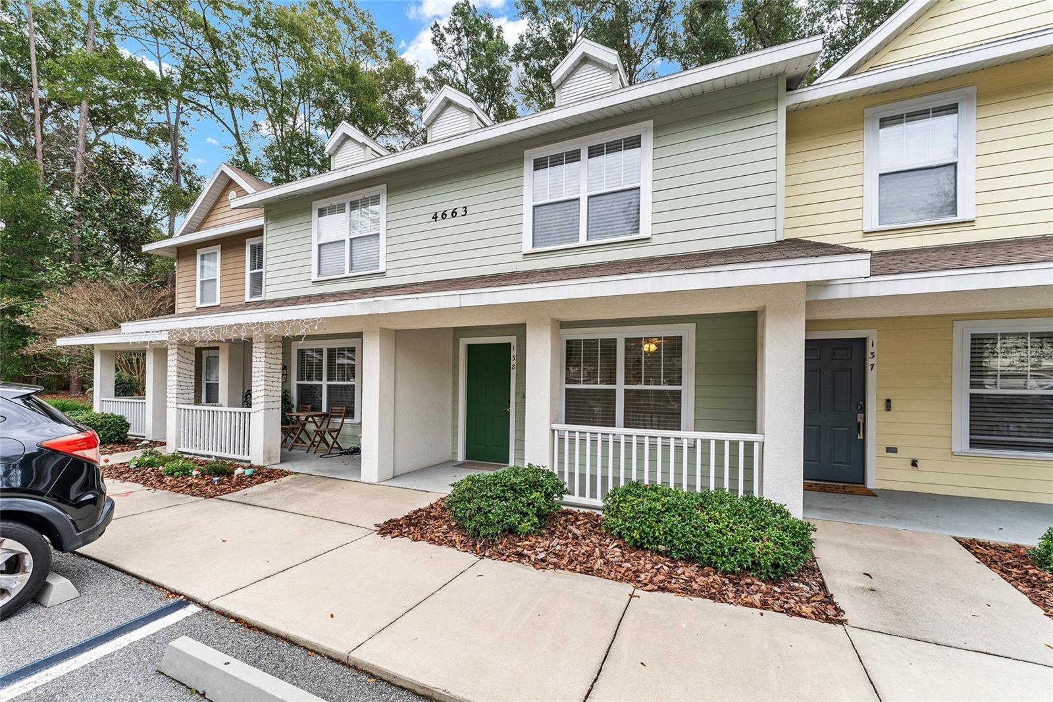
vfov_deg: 81.2
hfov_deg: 104.3
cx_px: 526
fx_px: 409
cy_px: 351
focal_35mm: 14
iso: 500
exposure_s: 1/80
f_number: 7.1
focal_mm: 14
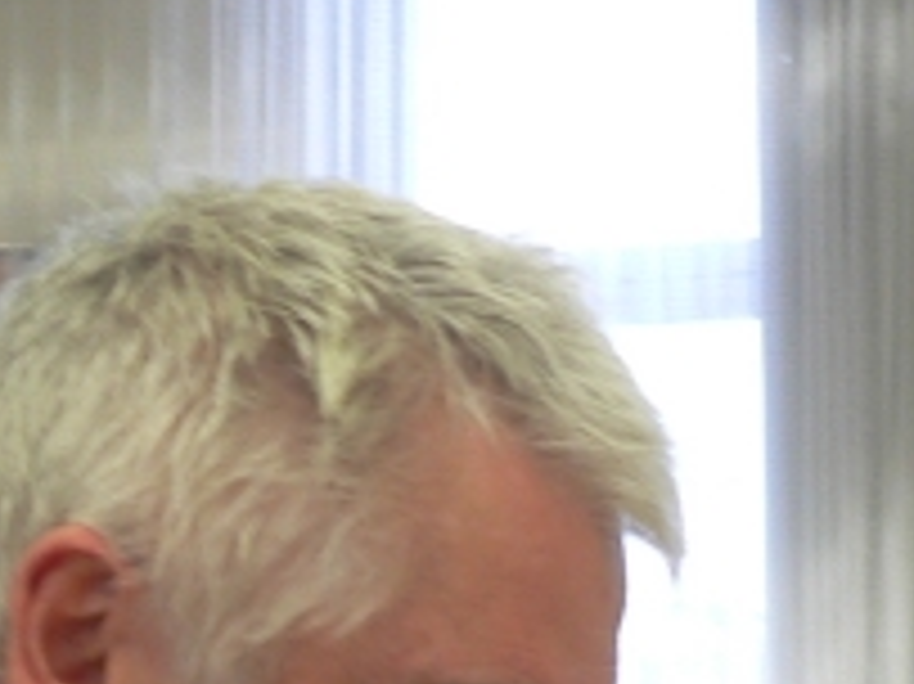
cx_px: 243
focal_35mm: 189
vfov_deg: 7.6
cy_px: 1161
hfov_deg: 10.5
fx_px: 4987
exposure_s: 1/8
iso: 100
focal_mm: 8.3
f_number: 2.8
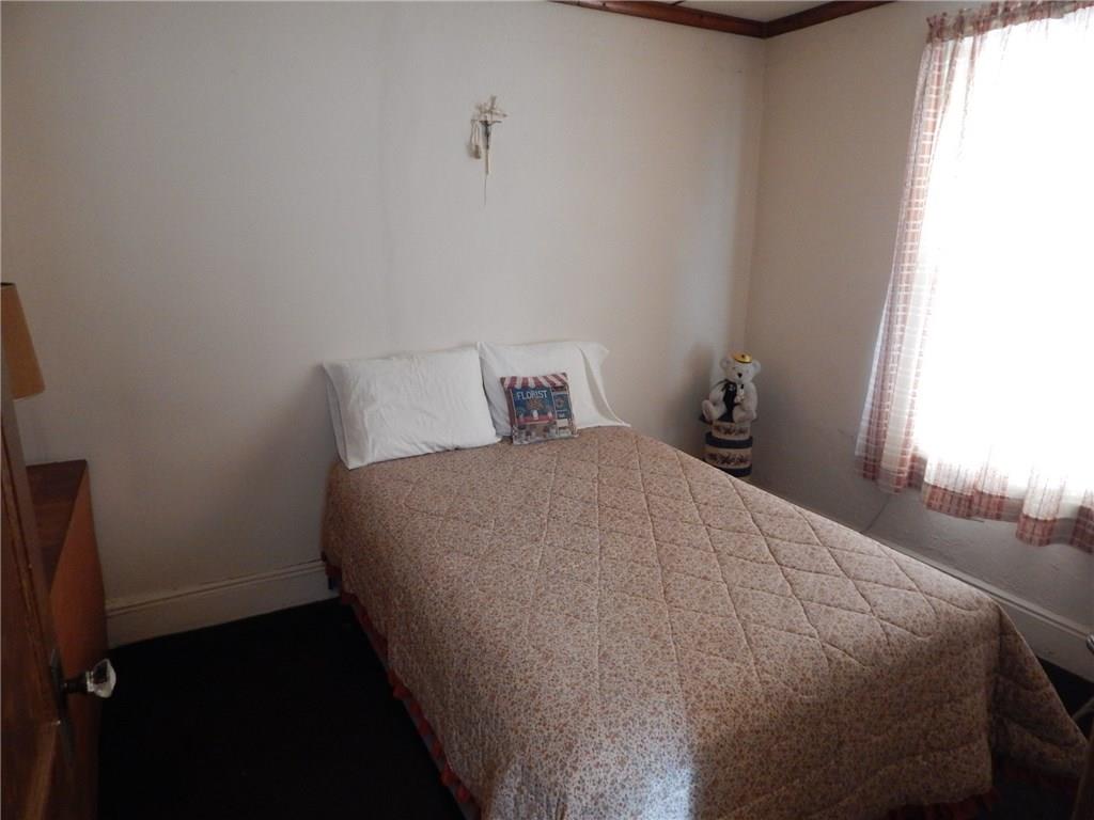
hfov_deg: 76.4
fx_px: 695
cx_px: 547
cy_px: 410
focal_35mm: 22
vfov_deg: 61.1
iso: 400
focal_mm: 4
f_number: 3
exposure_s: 1/10
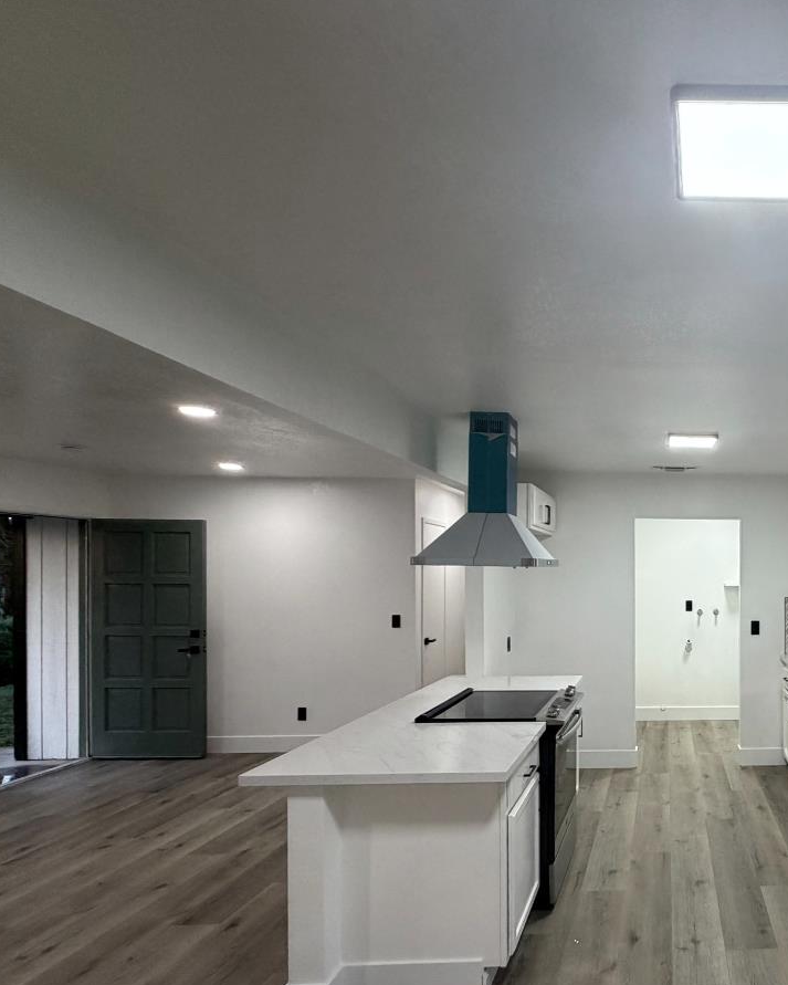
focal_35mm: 23
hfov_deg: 53.2
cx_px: 713
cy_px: 579
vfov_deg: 72.0
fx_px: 670
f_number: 2.2
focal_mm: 2.22
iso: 320
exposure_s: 1/121
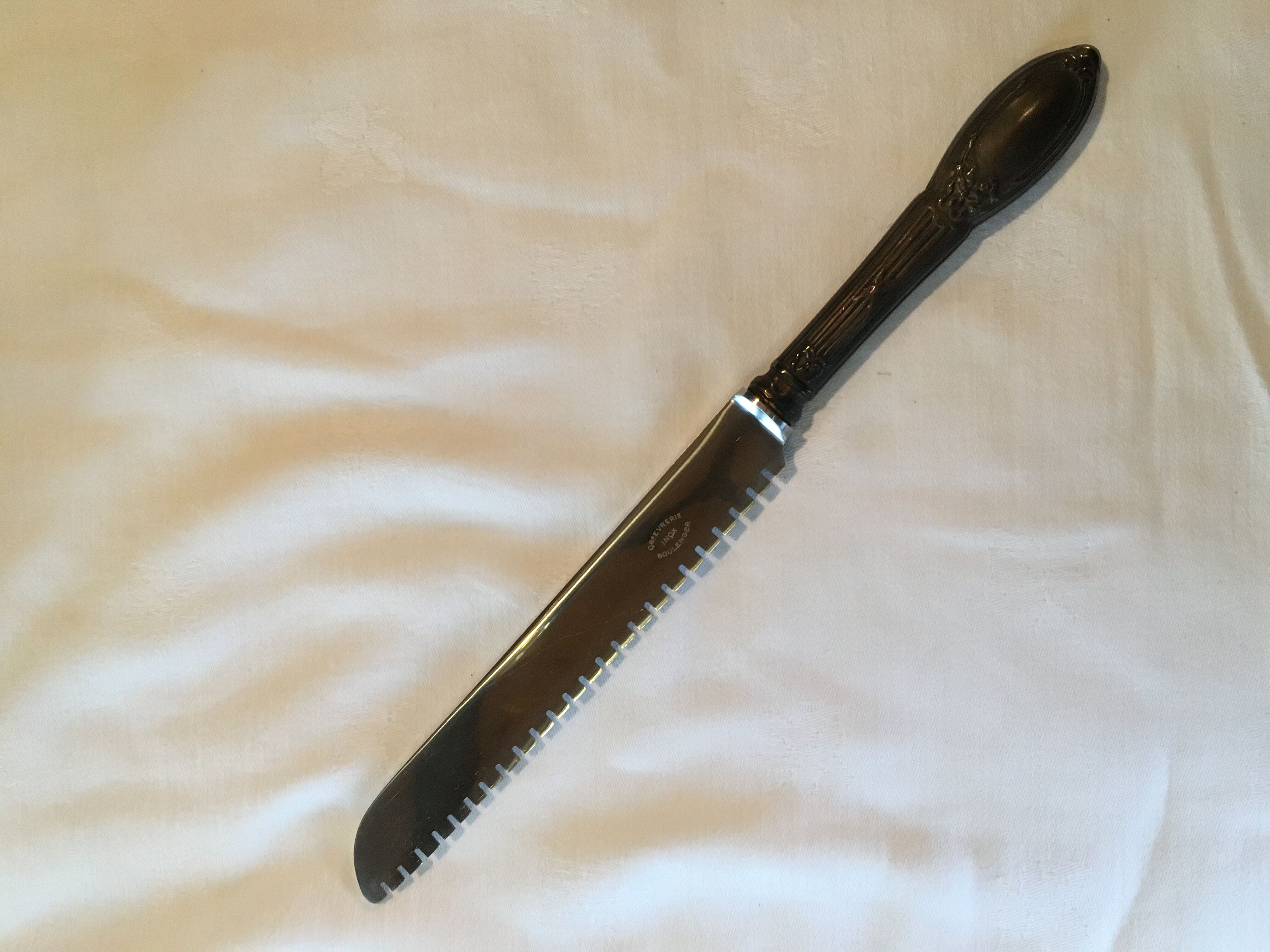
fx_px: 1064
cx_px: 635
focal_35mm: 29
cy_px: 476
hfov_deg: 61.7
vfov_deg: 48.2
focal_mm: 4.15
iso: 200
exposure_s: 1/25
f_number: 2.2
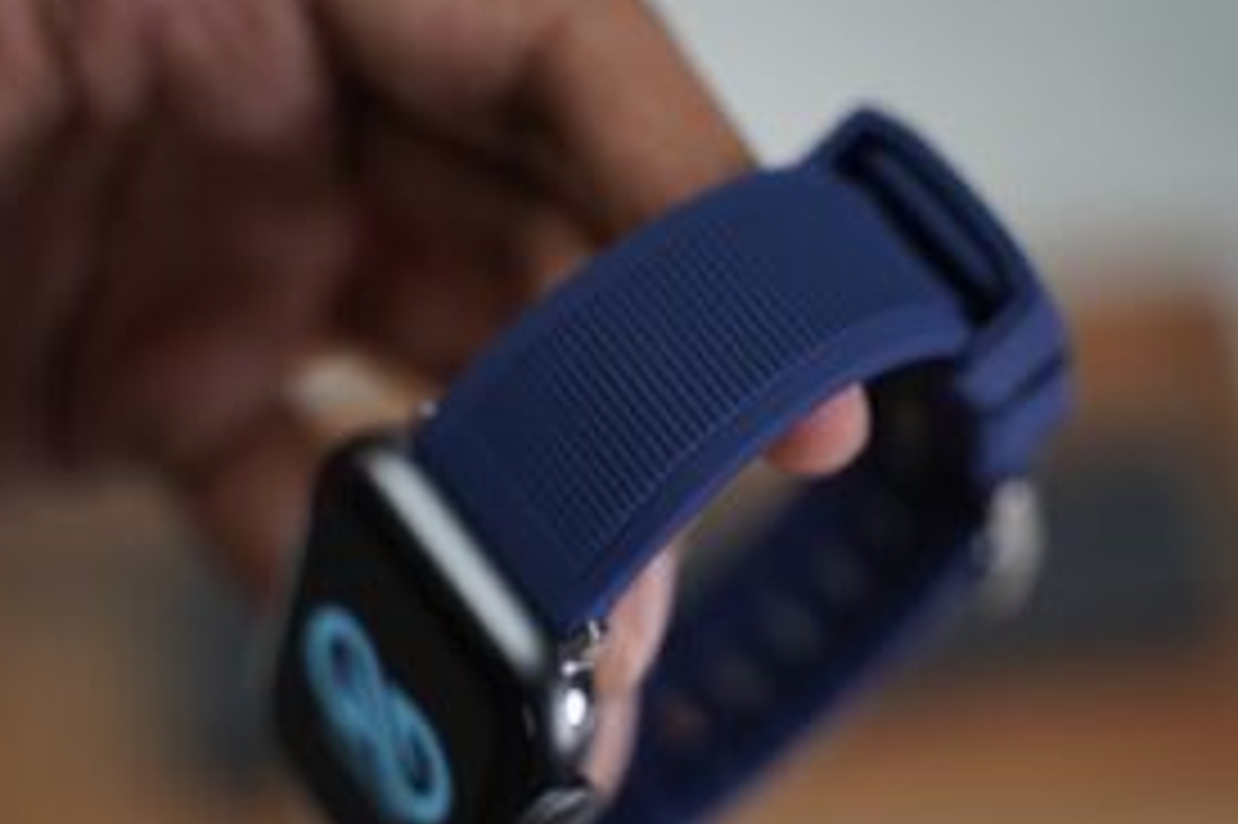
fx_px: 2852
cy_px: 498
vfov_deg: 16.4
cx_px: 702
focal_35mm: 83
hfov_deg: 24.5
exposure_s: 1/320
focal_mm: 57
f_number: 2.8
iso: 1000
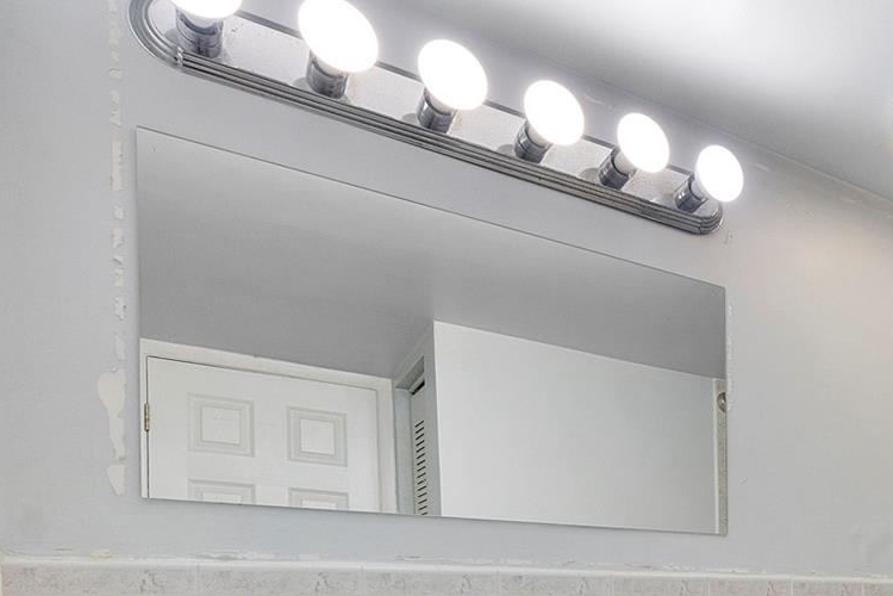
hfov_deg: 50.3
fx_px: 794
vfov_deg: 36.3
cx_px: 843
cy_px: 617
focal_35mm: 32
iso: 800
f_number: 8
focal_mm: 10
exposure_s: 1/80
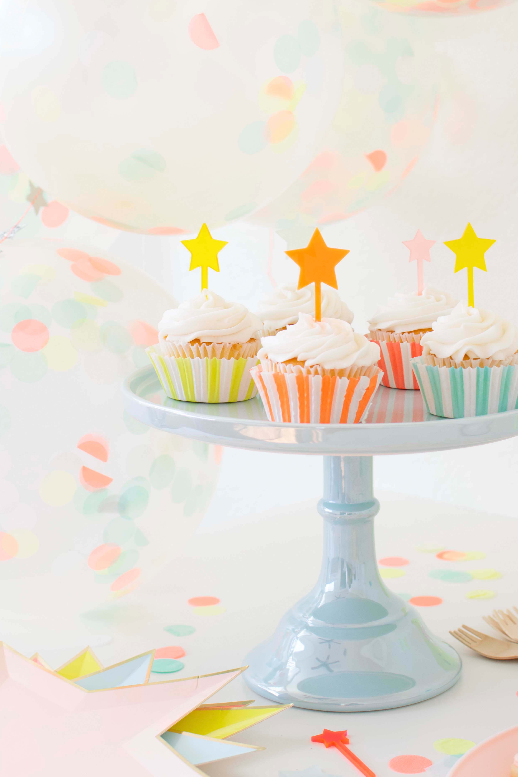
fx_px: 1569
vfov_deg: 27.8
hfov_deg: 18.7
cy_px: 368
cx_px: 309
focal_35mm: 73
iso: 200
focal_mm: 35
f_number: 4
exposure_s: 1/80
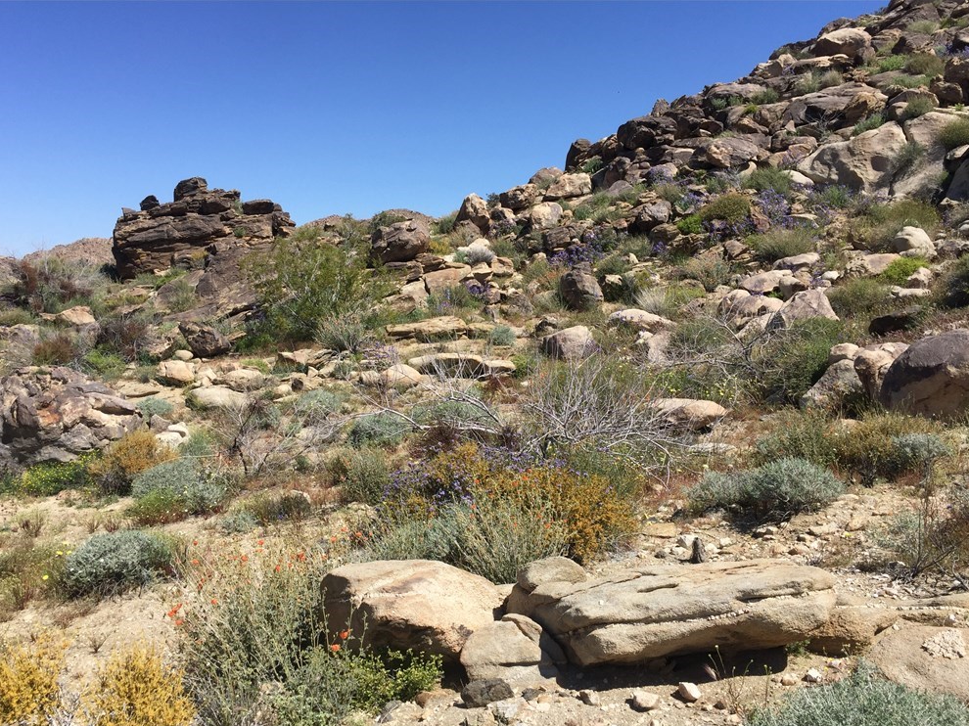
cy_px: 375
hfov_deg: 60.0
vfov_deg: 46.8
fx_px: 840
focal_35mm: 30
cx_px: 485
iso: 32
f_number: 2.2
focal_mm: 4.15
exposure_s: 1/2326
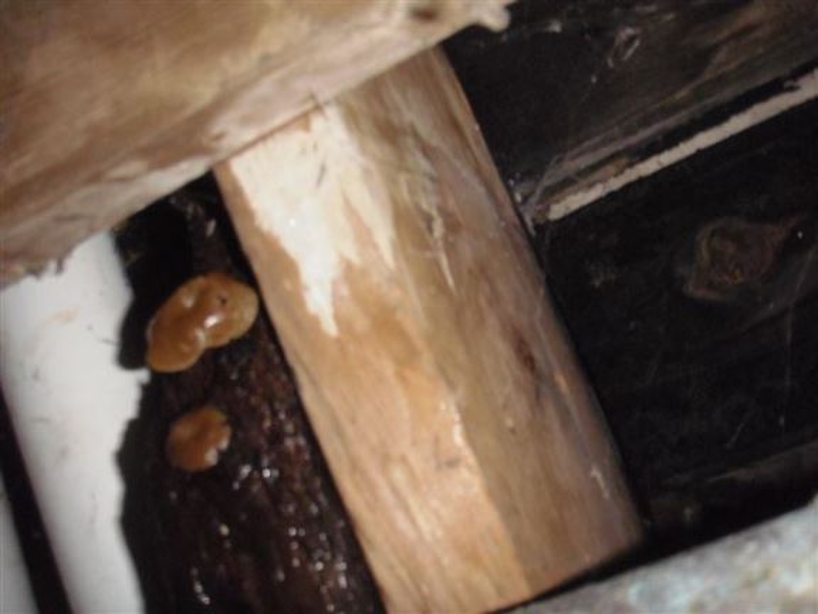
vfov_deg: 37.7
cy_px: 307
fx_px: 898
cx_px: 409
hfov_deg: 49.0
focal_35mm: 38
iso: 400
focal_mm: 6.7
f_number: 3.5
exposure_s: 1/250
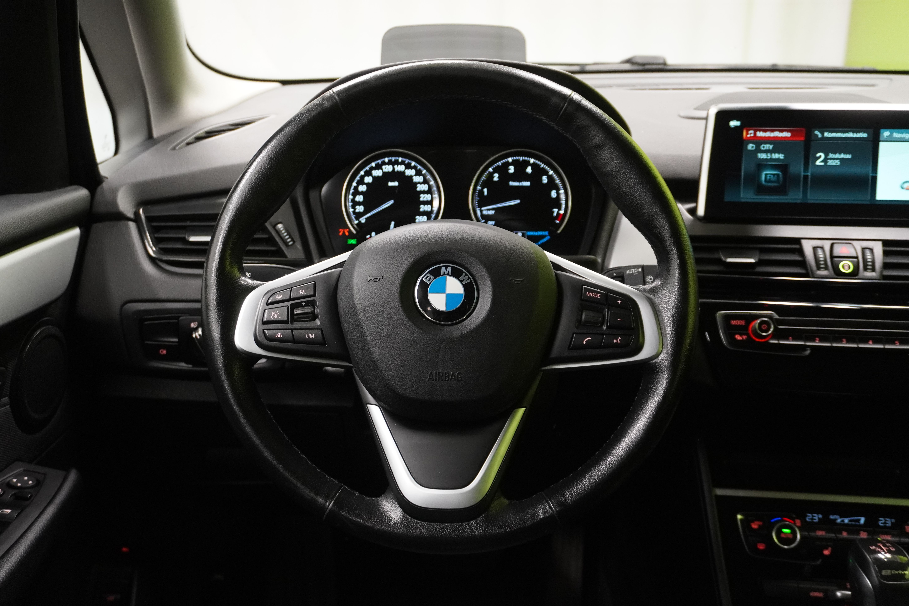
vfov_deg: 35.9
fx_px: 934
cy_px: 307
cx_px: 445
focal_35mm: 37
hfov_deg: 51.9
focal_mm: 24
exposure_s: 1/40
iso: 2000
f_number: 4.5
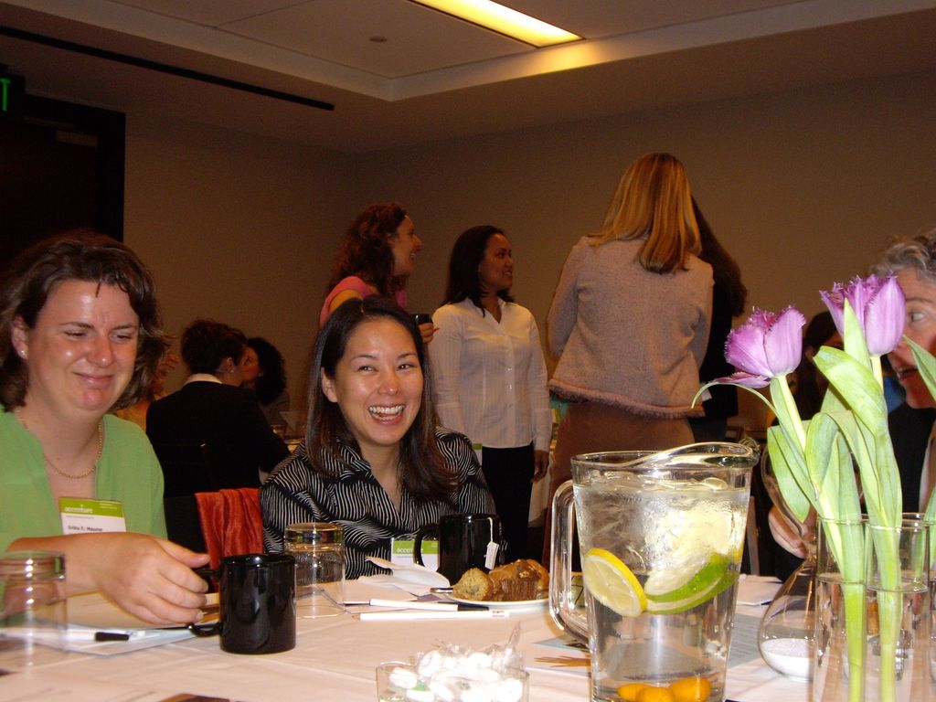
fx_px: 1271
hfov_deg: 40.4
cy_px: 351
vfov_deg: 30.9
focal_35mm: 47
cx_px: 468
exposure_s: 1/50
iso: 200
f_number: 3
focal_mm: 7.6
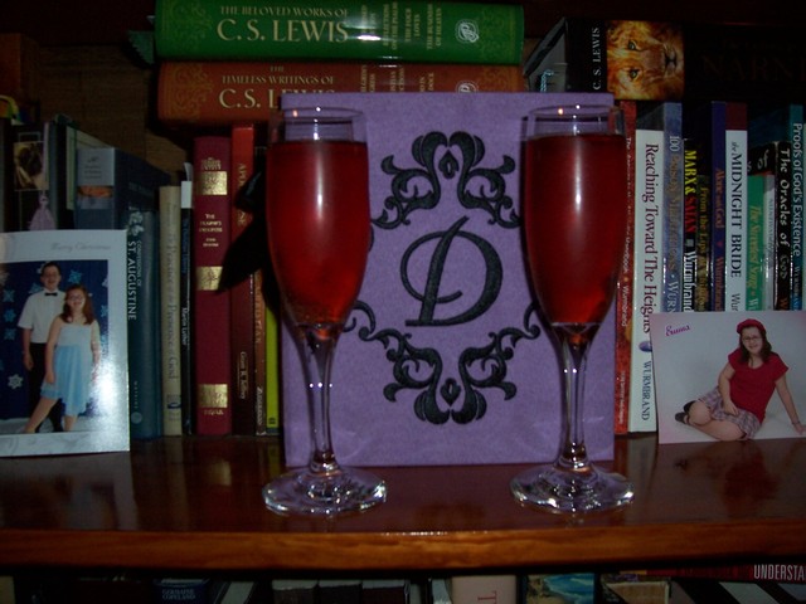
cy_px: 302
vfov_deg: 41.8
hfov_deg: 54.0
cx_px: 403
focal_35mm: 34
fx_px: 792
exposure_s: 1/60
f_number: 2.7
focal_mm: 5.6
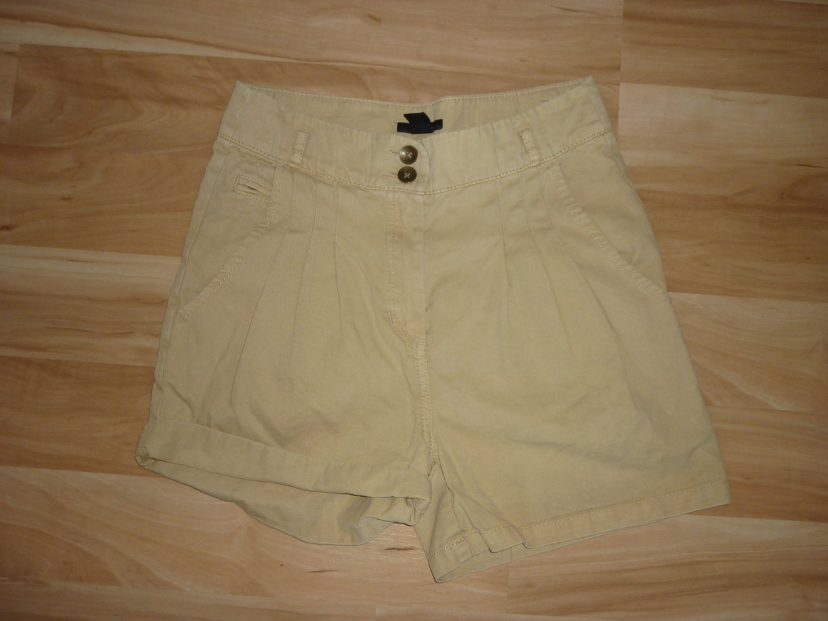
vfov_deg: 43.0
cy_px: 310
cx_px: 414
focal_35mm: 33
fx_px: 789
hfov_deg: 55.3
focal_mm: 5.5
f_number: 2.8
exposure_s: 1/30
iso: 100
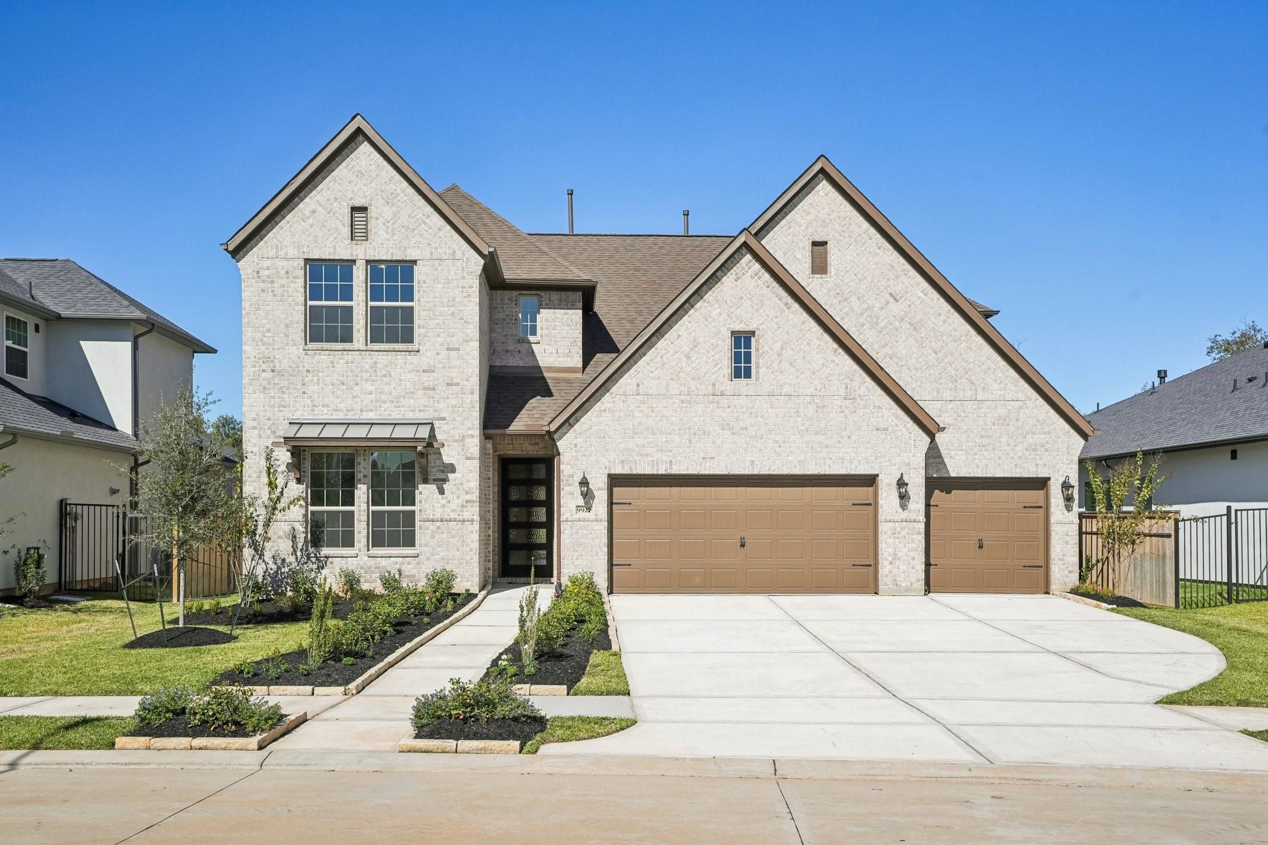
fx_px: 1233
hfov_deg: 54.4
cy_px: 422
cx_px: 634
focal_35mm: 35
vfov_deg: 37.8
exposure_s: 1/3000
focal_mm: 35
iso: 400
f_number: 8
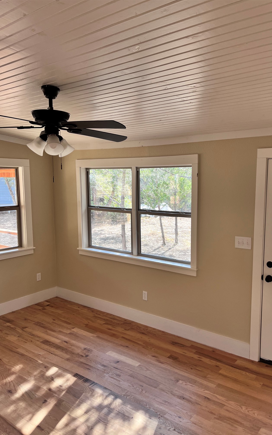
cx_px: 149
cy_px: 221
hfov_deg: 44.5
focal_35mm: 28
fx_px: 332
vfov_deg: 66.5
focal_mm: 5.1
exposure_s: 1/122
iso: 64
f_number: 1.6
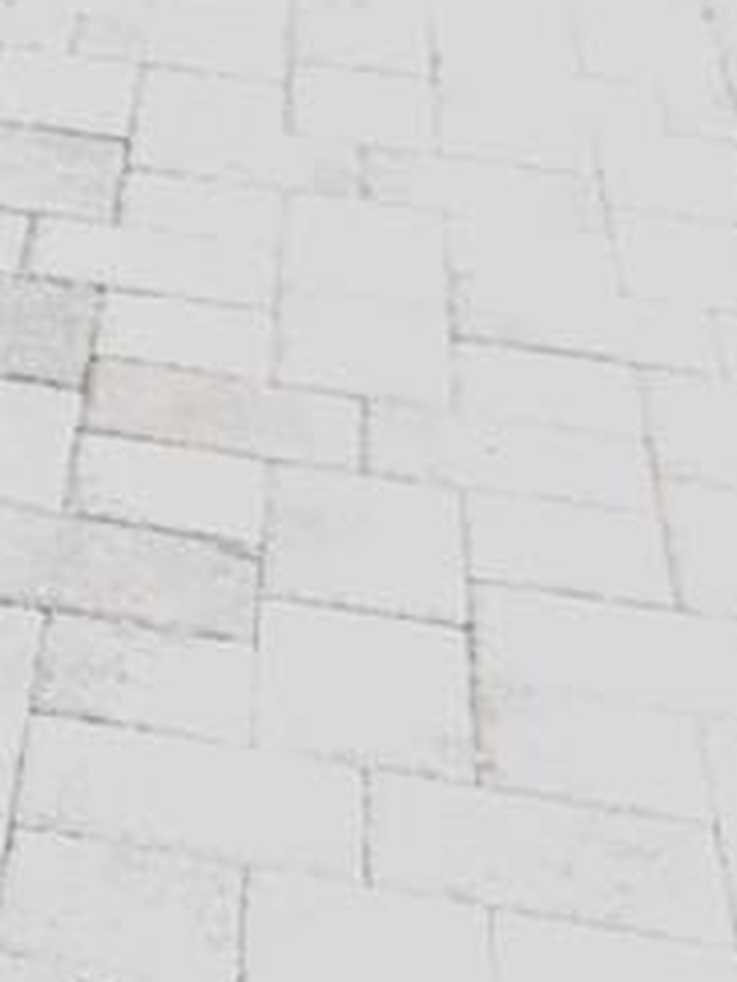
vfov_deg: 15.3
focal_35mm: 118
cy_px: -539
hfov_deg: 11.3
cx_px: -741
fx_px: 3350
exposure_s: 1/127
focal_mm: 5.23
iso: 25
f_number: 1.8
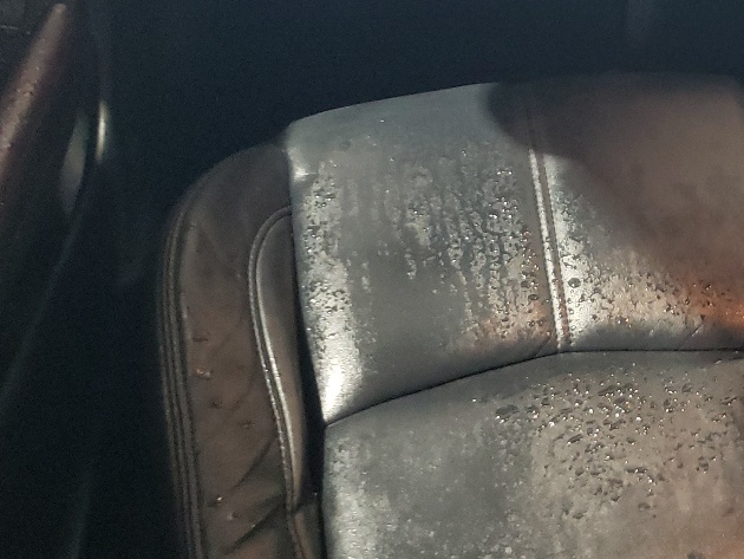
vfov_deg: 21.8
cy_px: 67
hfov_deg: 26.9
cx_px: 830
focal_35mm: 66
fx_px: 1419
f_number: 1.5
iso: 338
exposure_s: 1/33
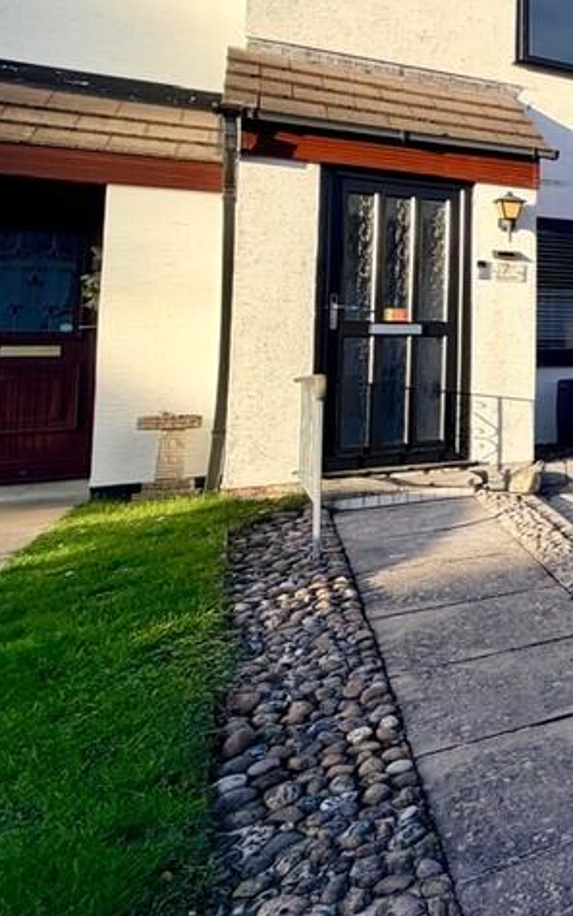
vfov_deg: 58.3
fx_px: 799
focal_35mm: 32
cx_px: 945
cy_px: 303
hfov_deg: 24.8
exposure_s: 1/770
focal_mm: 2.22
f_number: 2.2
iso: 40
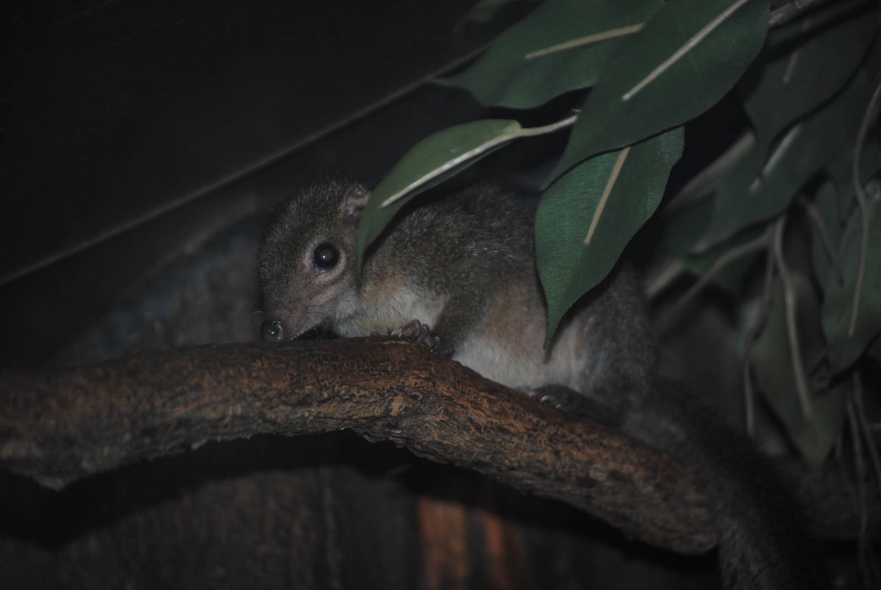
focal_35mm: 158
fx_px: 3859
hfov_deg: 13.0
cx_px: 440
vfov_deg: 8.7
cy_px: 295
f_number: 4.5
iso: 200
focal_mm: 105
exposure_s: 1/60
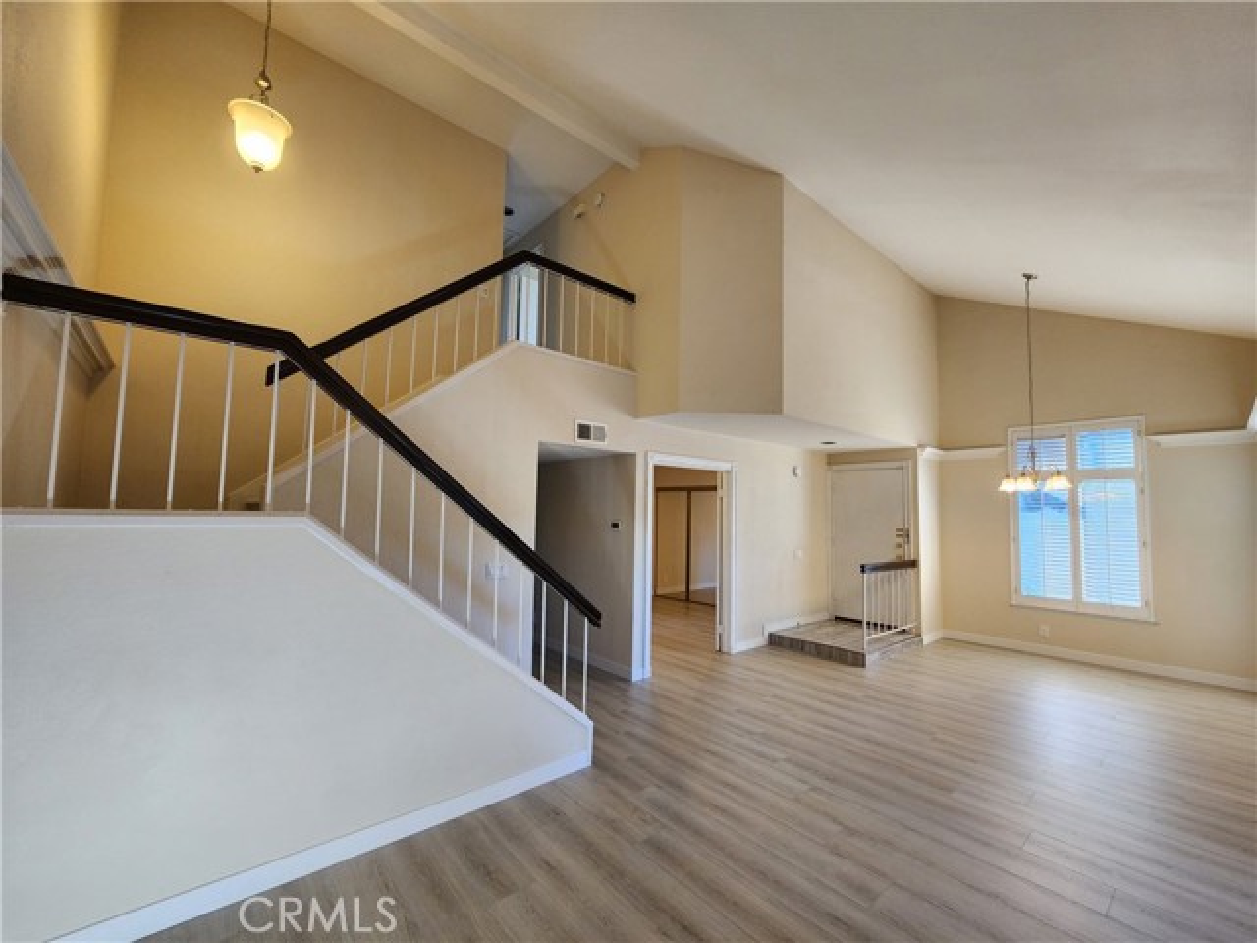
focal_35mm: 13
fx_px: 472
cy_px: 472
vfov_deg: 89.9
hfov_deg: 106.2
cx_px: 628
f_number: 2.2
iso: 160
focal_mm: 2.2
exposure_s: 1/60
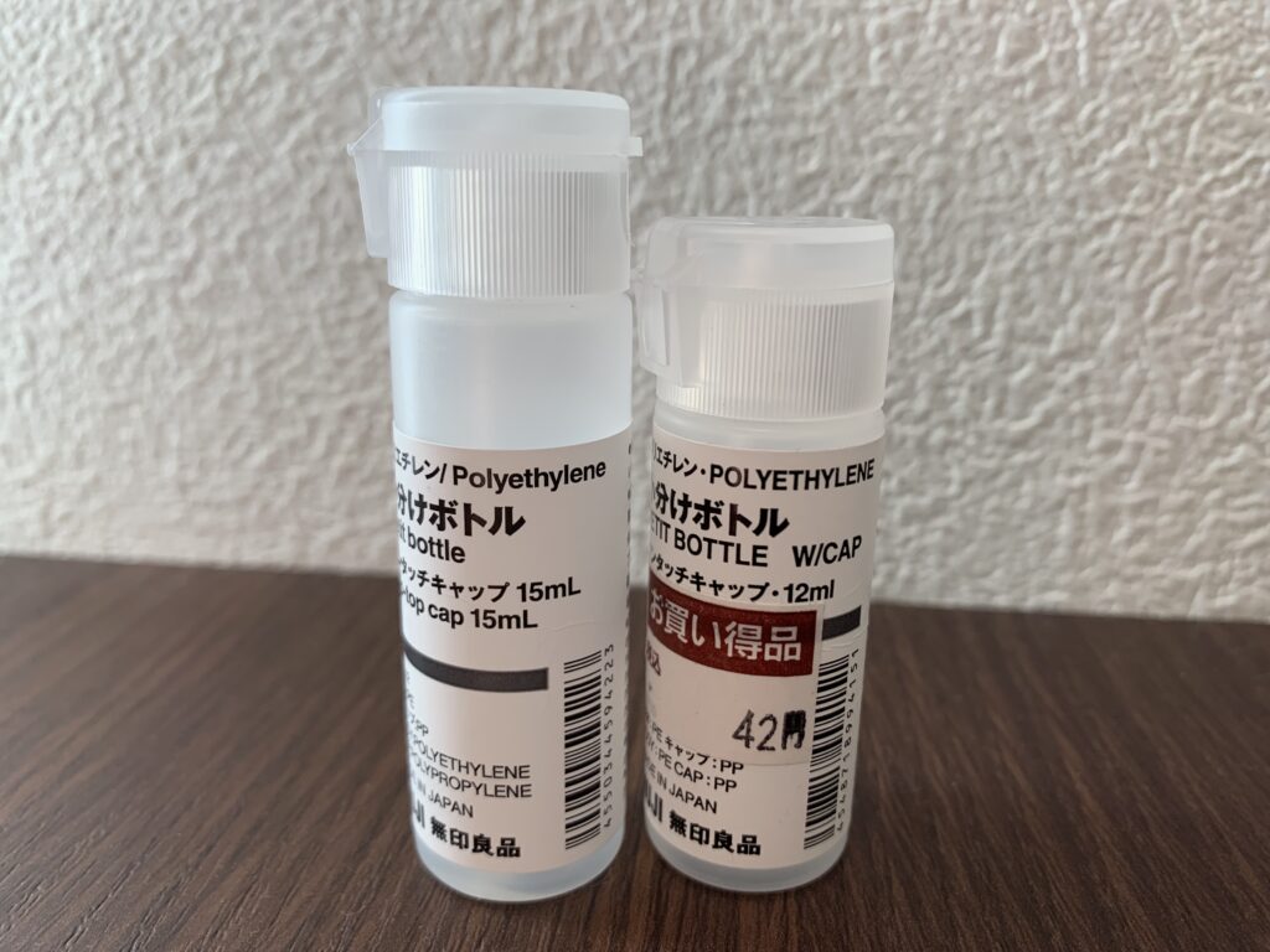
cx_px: 635
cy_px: 476
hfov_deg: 67.3
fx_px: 954
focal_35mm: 26
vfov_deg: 53.1
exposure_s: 1/121
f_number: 1.8
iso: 64
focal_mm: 4.25
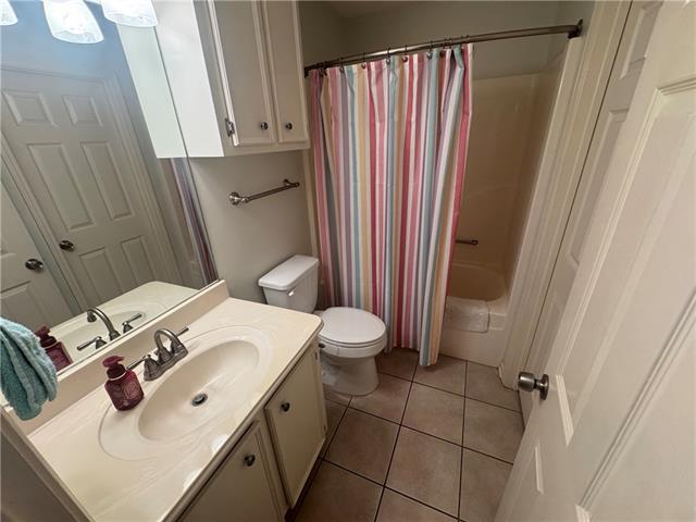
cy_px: 261
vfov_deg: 85.7
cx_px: 348
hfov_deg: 102.1
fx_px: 281
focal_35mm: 14
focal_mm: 2.22
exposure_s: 1/120
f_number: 2.2
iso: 250
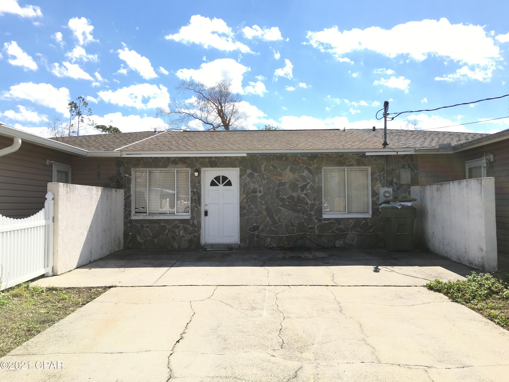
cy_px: 191
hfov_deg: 61.7
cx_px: 254
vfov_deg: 48.2
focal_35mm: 29
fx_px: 426
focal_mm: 4.15
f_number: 2.2
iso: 25
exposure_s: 1/1202
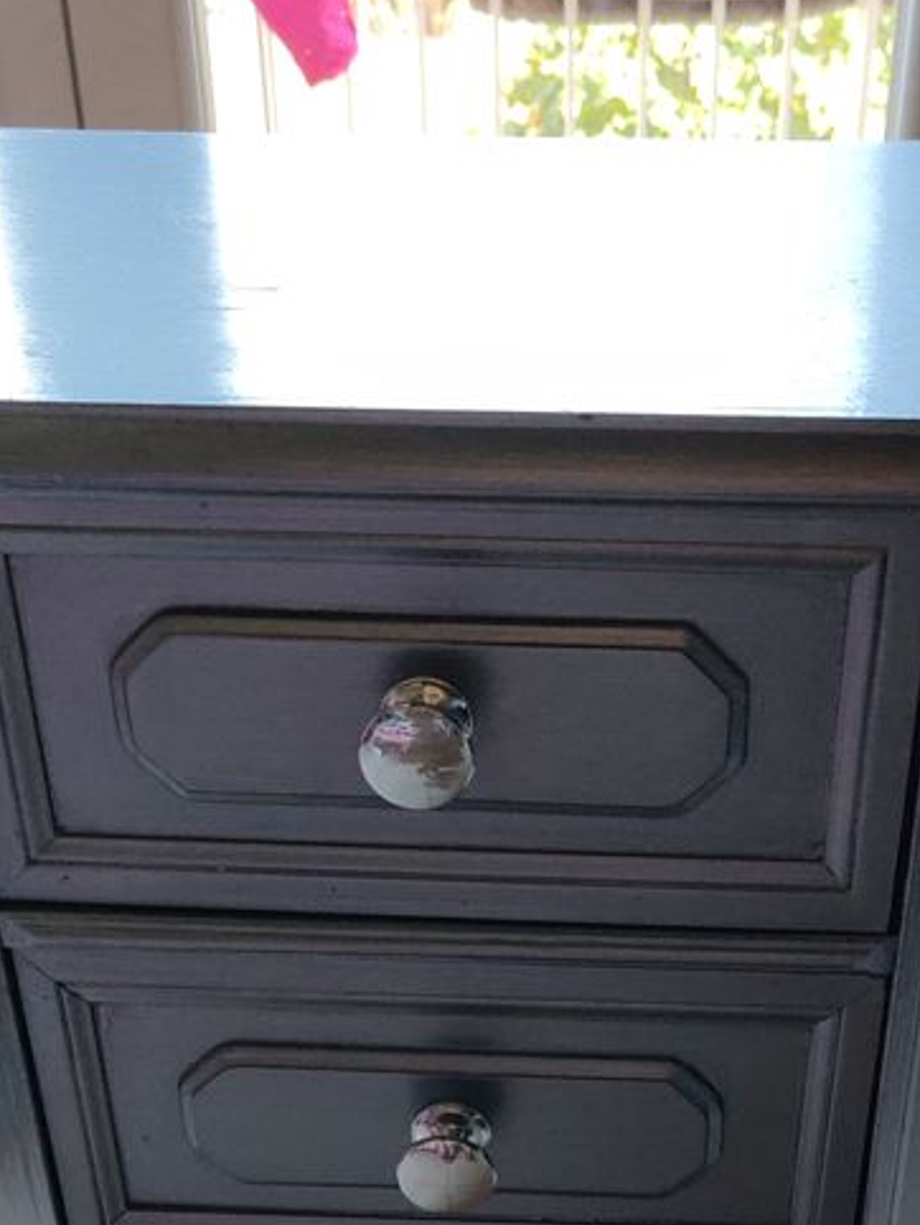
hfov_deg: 26.1
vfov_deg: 32.5
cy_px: 1113
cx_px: 559
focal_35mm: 56
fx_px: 1983
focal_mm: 6.12
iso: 320
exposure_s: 1/100
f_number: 1.9
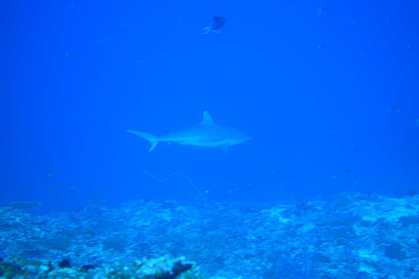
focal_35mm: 68
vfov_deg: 20.0
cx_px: 210
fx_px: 791
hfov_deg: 29.7
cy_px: 140
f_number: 3.2
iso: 125
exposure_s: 1/80
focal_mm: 24.82
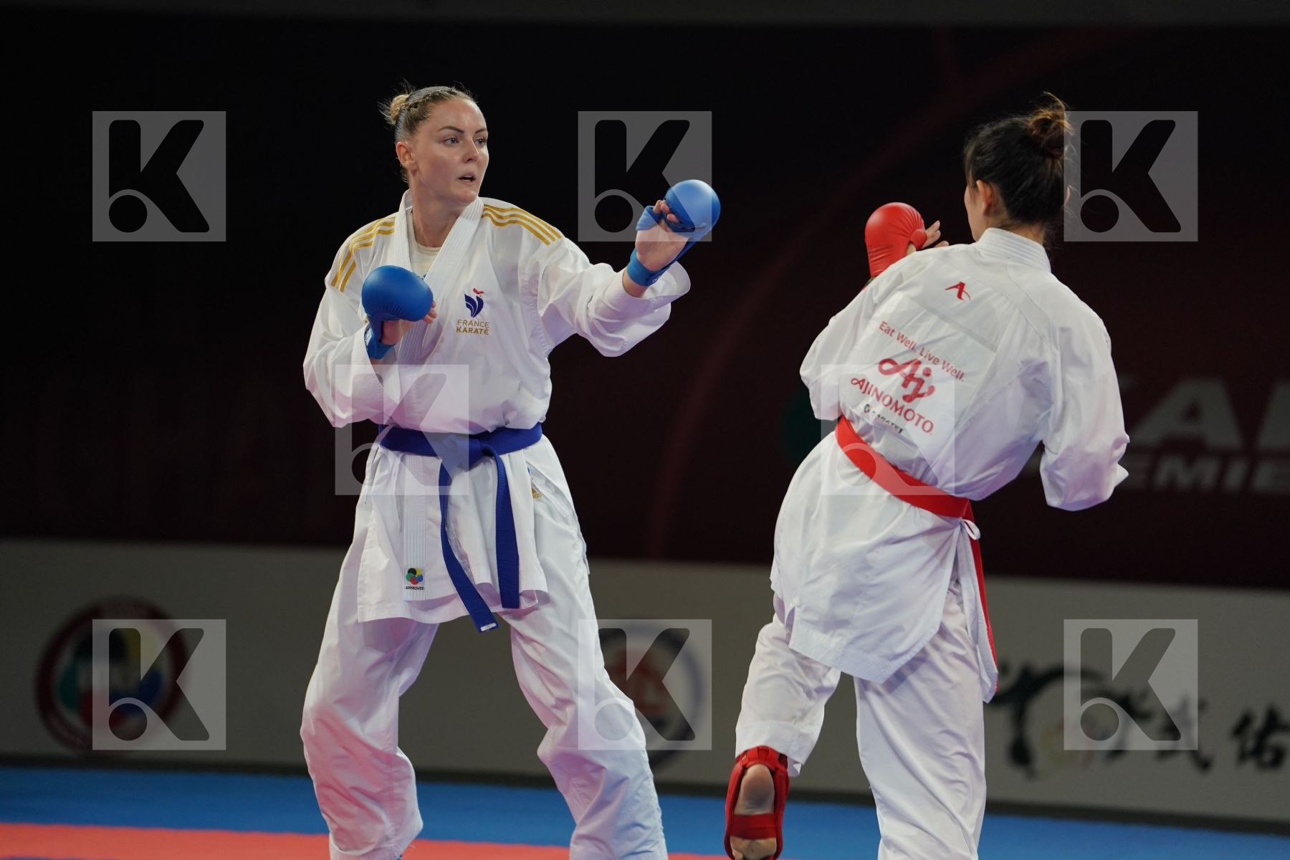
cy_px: 430
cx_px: 645
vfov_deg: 6.9
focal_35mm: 200
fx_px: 7166
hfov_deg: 10.3
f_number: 2.8
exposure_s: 1/1000
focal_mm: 200
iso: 1600
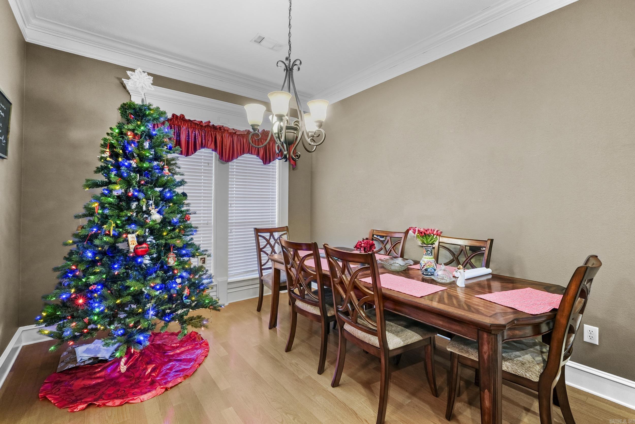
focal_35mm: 15
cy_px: 212
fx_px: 265
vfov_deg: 77.3
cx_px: 318
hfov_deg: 100.4
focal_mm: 10
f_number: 8
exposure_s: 1.5
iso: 400
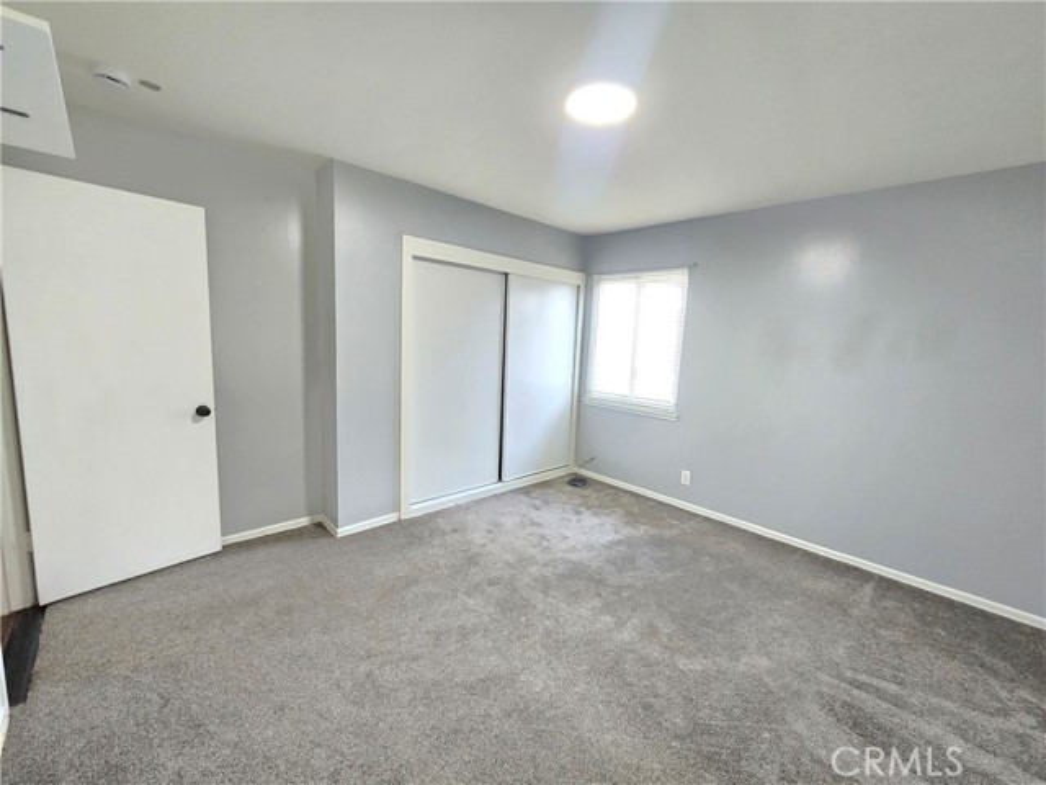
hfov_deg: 106.2
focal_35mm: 13
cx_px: 523
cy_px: 392
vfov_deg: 89.9
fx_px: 393
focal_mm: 2.2
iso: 640
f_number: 2.2
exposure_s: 1/60
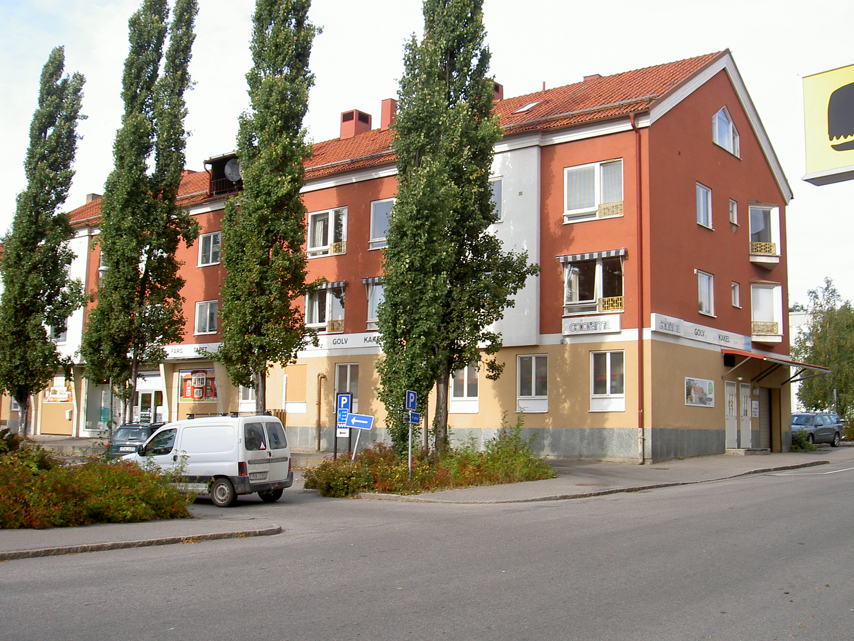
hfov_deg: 46.8
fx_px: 987
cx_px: 432
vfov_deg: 36.0
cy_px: 323
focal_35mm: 40
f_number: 4.7
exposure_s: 1/160
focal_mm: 8
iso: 100
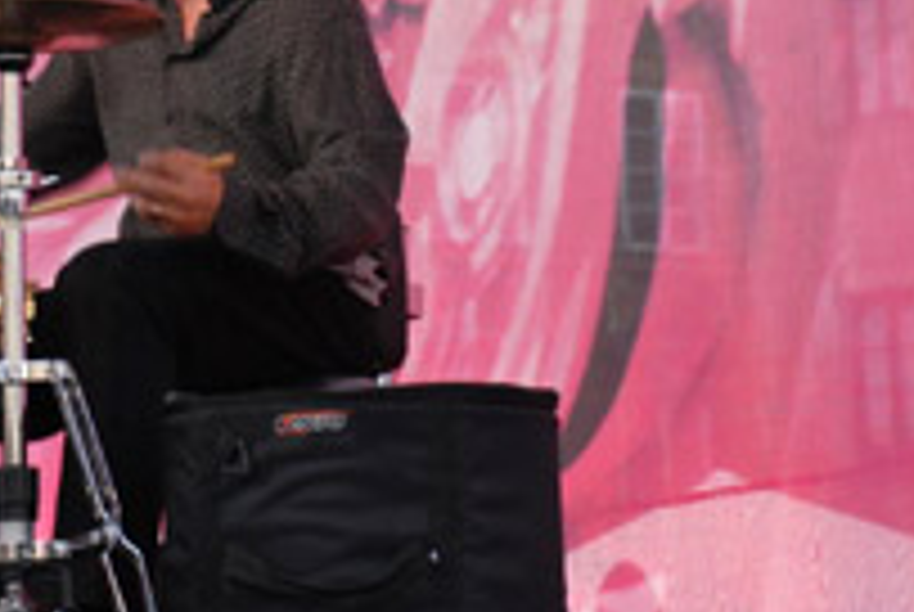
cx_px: 41
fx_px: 4882
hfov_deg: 10.6
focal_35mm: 192
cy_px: 88
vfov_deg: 7.2
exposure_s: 1/30
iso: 220
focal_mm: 52
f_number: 5
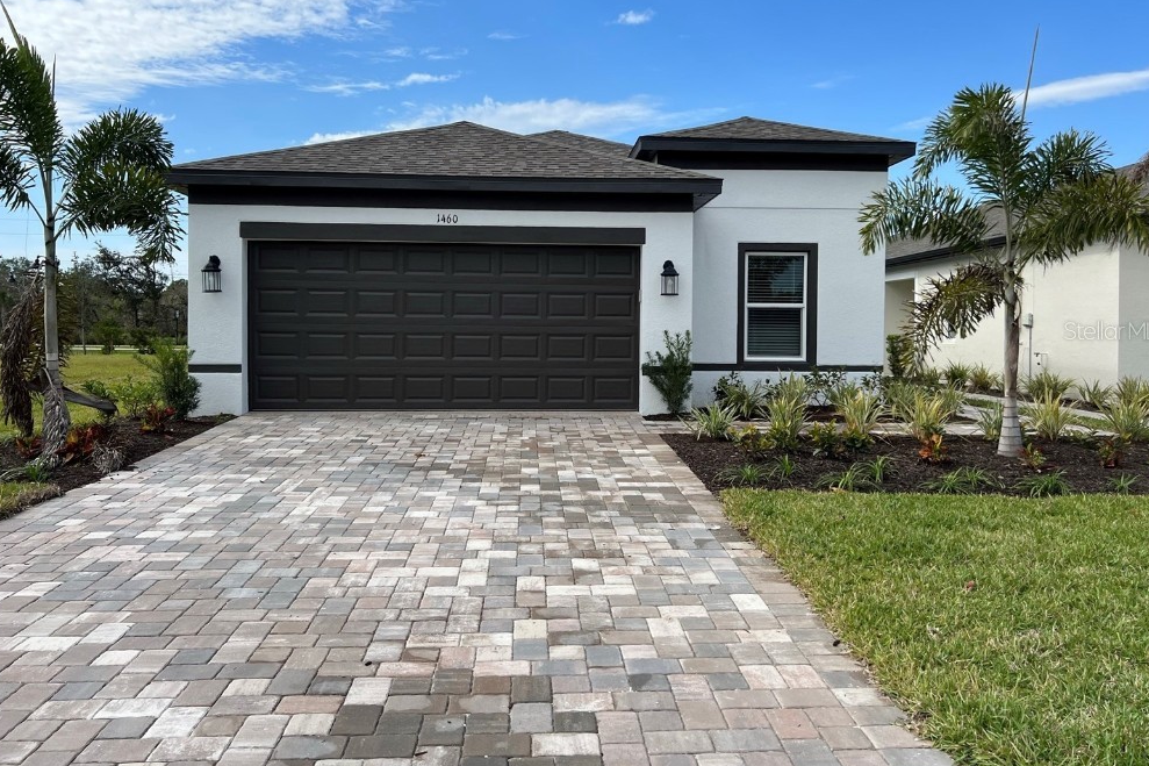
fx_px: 893
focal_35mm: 28
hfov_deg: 65.5
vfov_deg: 46.3
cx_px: 579
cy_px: 330
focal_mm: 5.7
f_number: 1.5
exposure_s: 1/3968
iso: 50
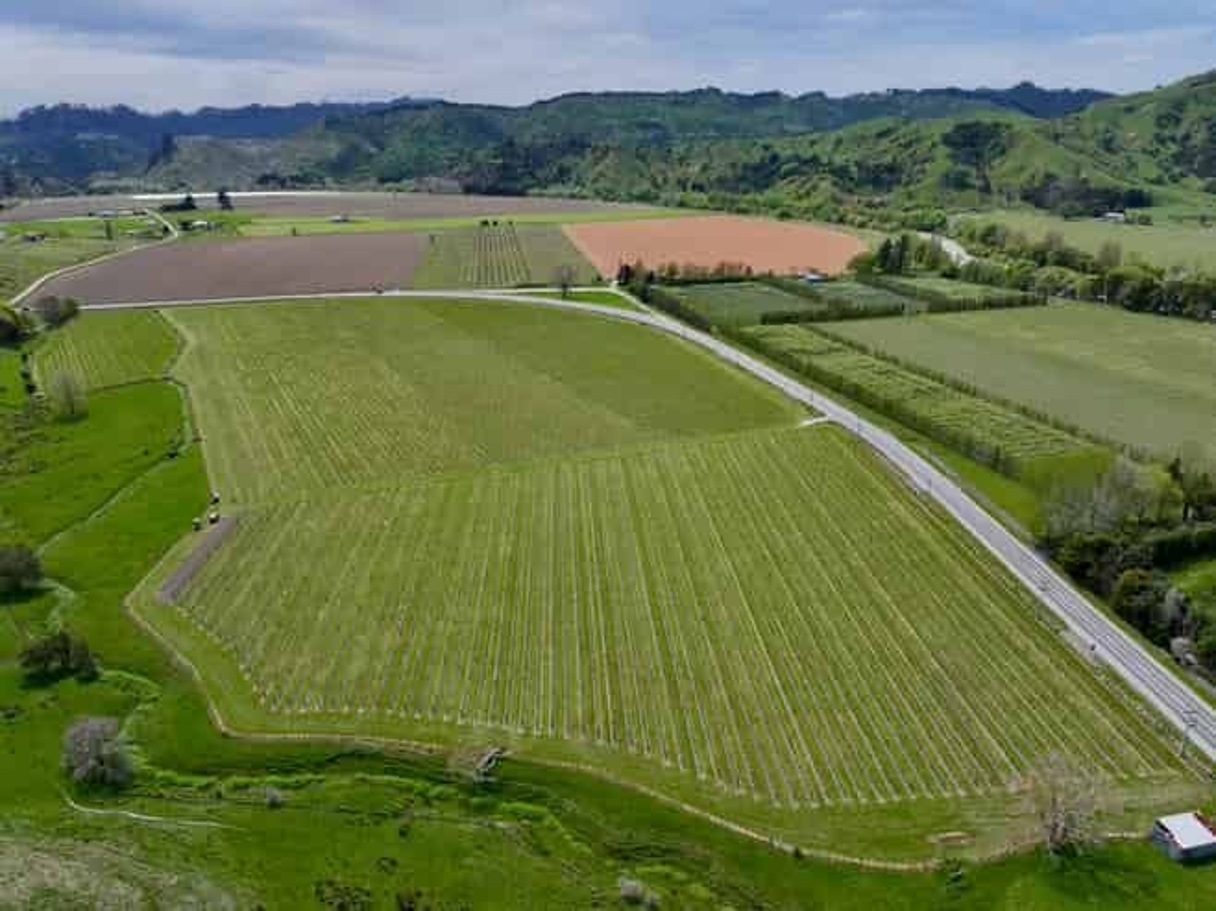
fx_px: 843
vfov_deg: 56.8
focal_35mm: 24
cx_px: 608
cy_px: 456
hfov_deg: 71.6
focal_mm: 12.29
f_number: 2.8
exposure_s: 1/4000
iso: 110
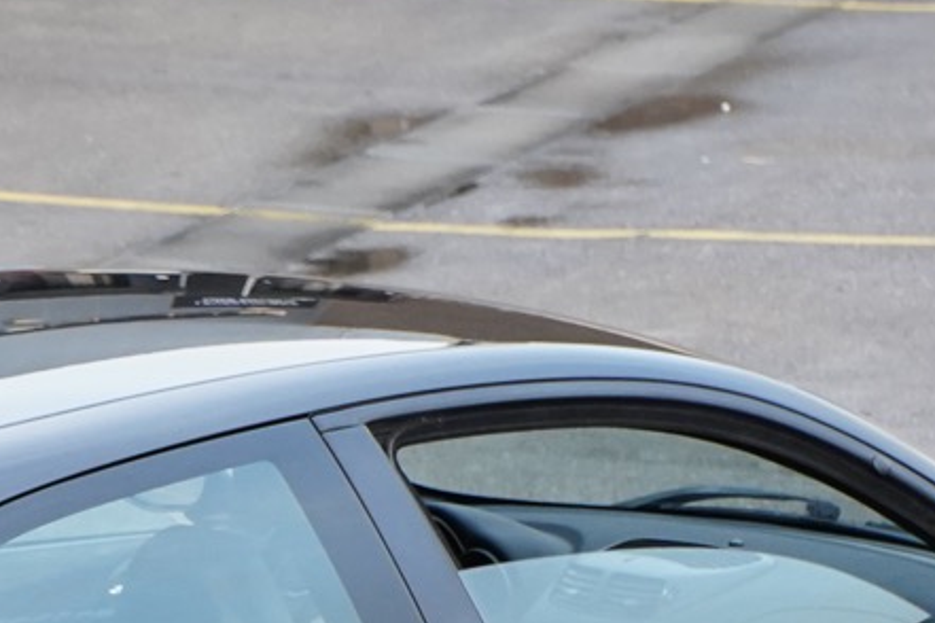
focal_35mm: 305
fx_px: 7921
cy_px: 1087
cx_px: 204
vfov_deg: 4.5
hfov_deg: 6.7
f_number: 5.6
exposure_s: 1/160
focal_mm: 70
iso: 2500
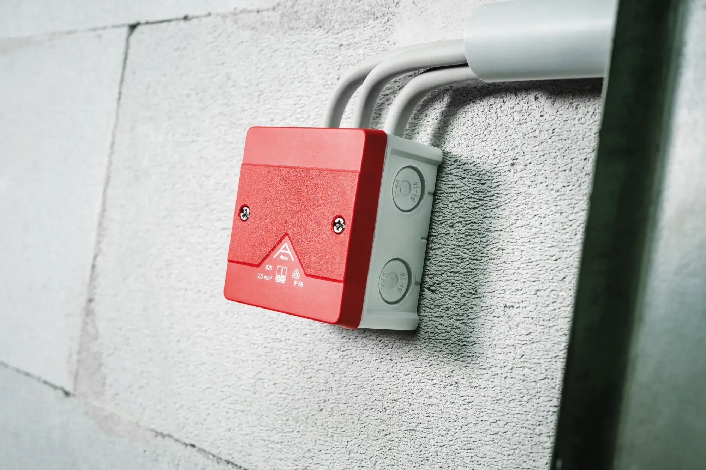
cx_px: 353
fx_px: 980
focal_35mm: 50
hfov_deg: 39.6
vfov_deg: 27.0
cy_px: 235
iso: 200
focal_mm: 50
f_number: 8
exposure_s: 1/15
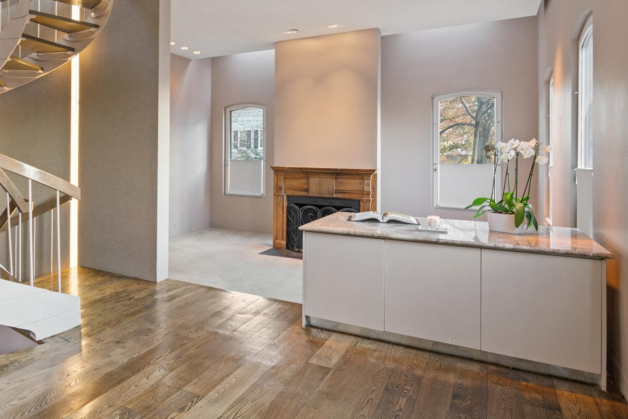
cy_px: 151
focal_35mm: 25
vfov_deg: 50.6
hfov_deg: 69.1
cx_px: 200
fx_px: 436
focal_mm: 16
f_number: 4
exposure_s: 1/10
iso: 800
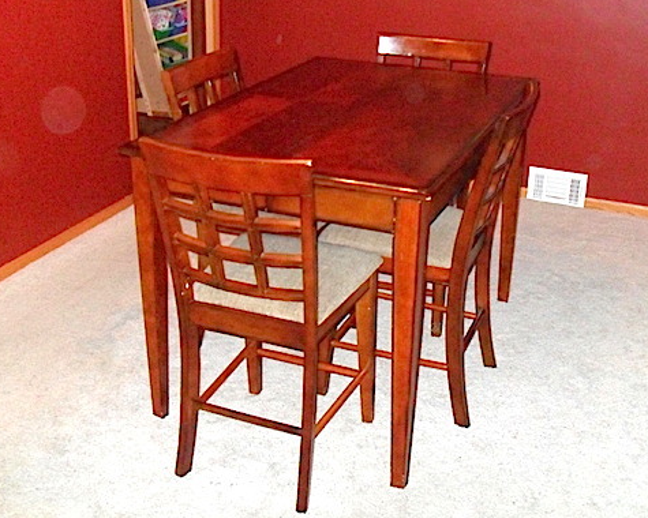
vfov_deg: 32.6
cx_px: 289
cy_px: 202
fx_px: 882
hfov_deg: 40.3
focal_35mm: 46
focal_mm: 6.3
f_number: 3
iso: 640
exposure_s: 1/45
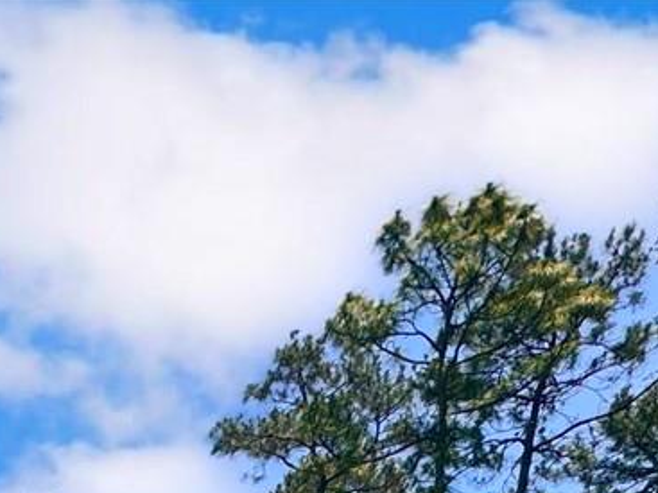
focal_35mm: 61
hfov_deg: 24.2
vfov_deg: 16.2
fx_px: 1159
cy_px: 1072
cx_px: -353
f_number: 2.2
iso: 50
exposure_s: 1/2874
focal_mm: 2.22
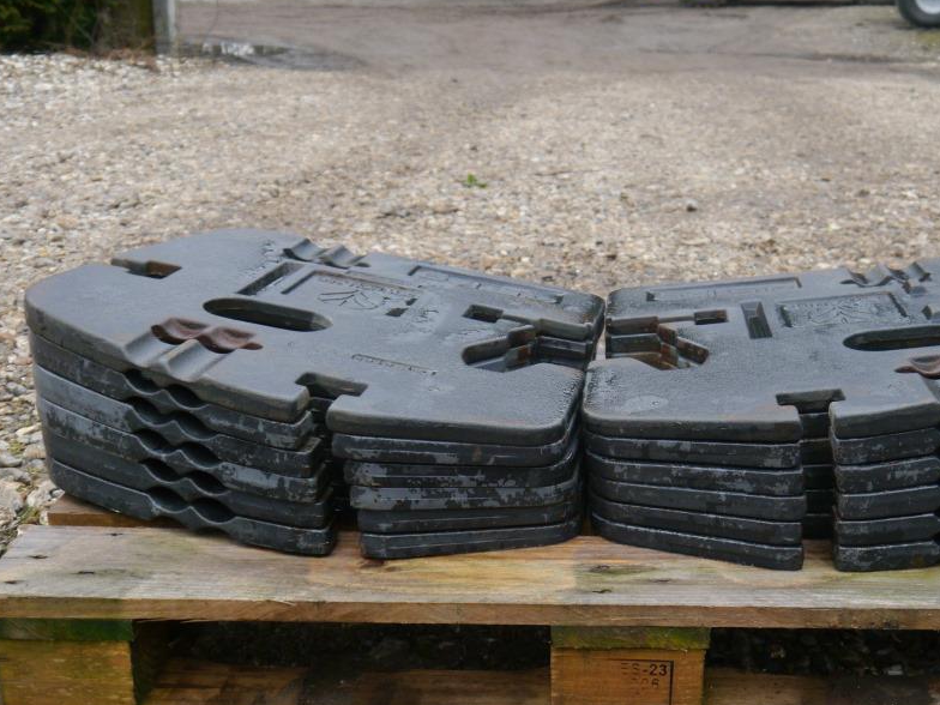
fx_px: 1276
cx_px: 602
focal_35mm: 47
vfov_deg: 30.8
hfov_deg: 40.1
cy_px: 410
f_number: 4.1
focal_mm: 18
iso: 250
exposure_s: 1/60
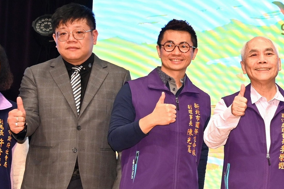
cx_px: 465
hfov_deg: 13.9
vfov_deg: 10.1
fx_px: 1065
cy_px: 54
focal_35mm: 135
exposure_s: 1/100
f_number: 4
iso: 250
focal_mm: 33
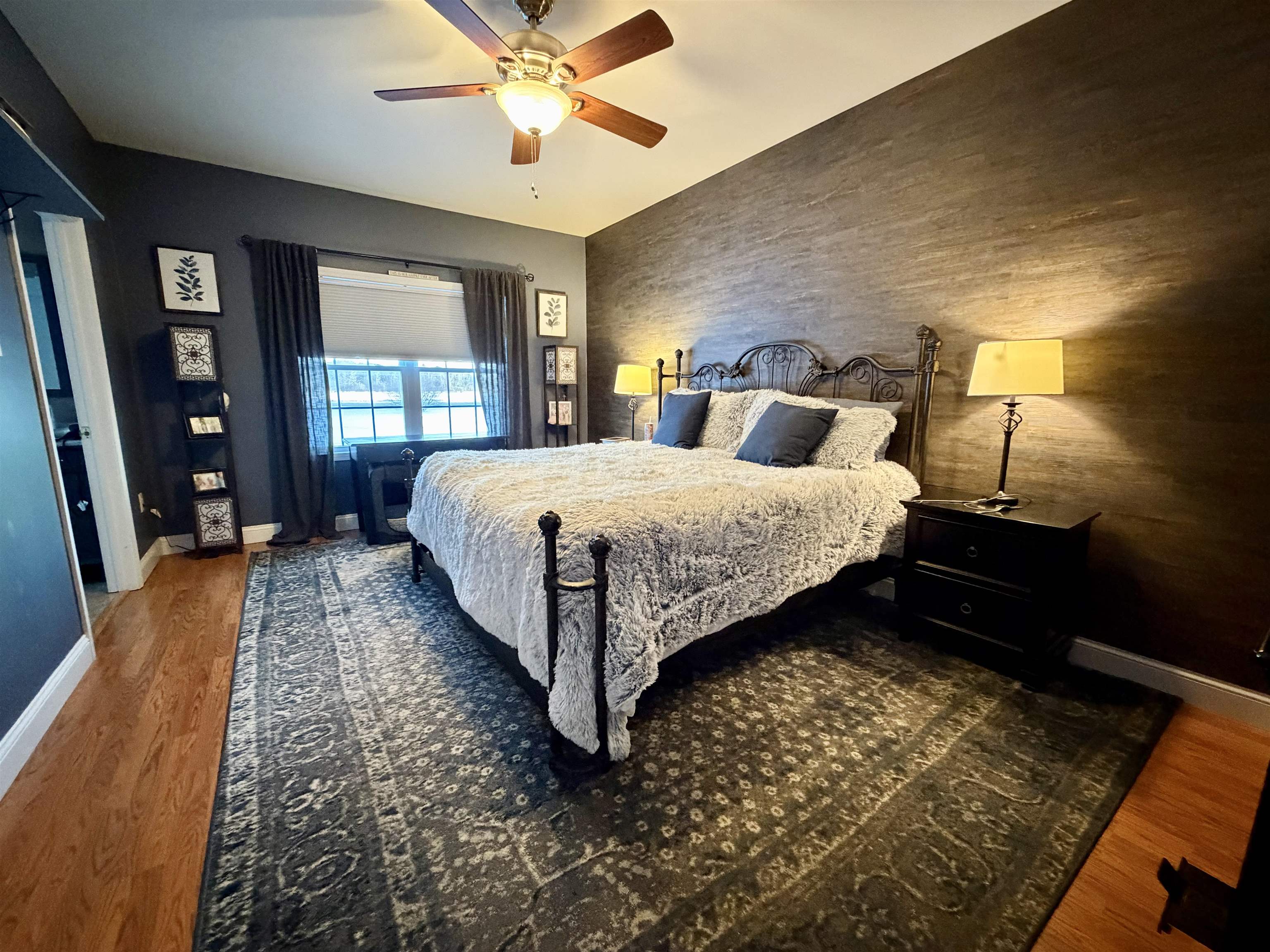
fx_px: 514
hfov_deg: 102.1
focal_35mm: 14
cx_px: 635
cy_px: 476
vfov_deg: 85.7
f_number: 2.2
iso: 1000
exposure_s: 1/40
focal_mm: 2.22
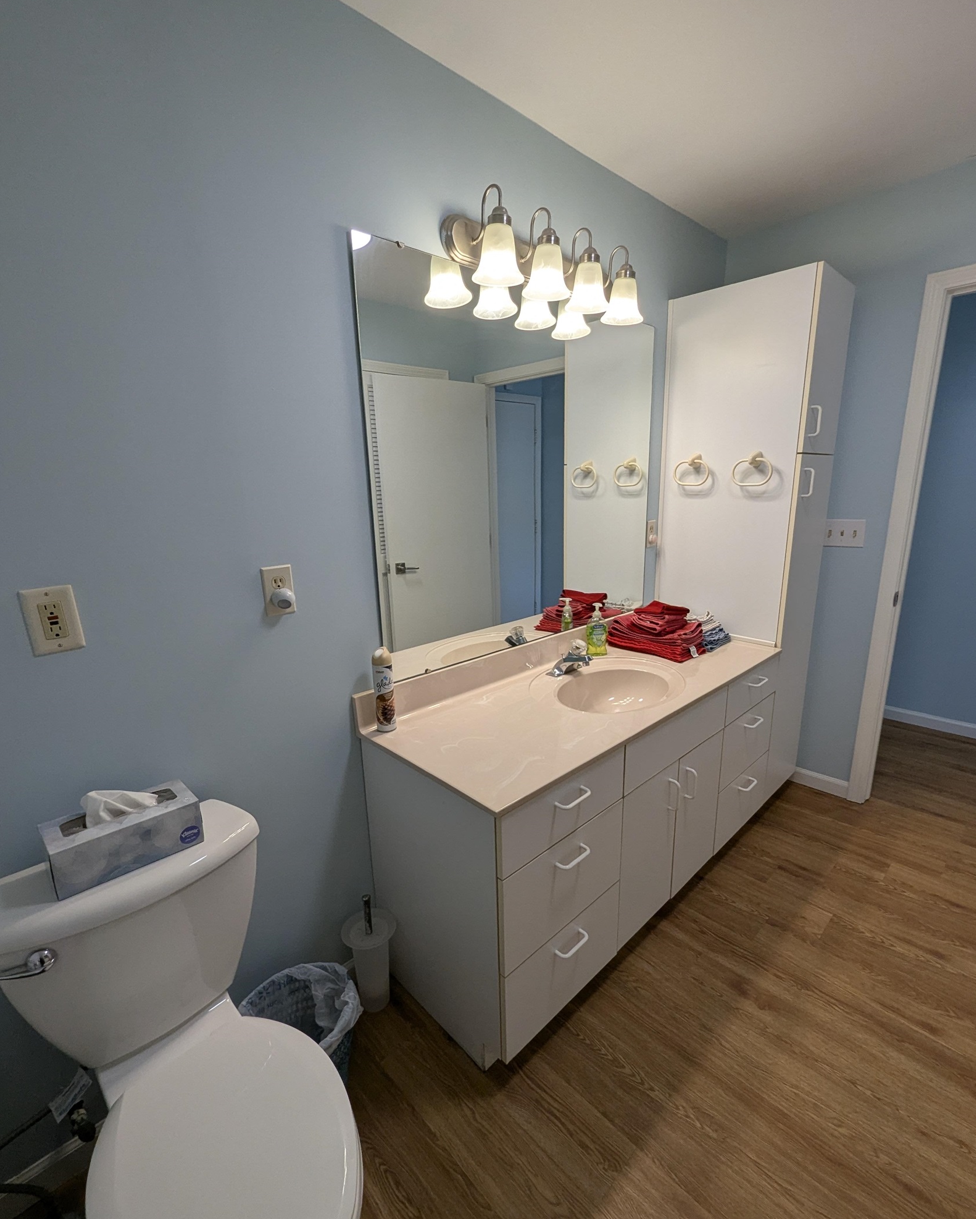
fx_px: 505
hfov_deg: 88.0
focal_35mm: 14
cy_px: 626
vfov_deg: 100.7
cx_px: 504
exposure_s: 1/120
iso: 66
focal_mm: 1.95
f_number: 2.2
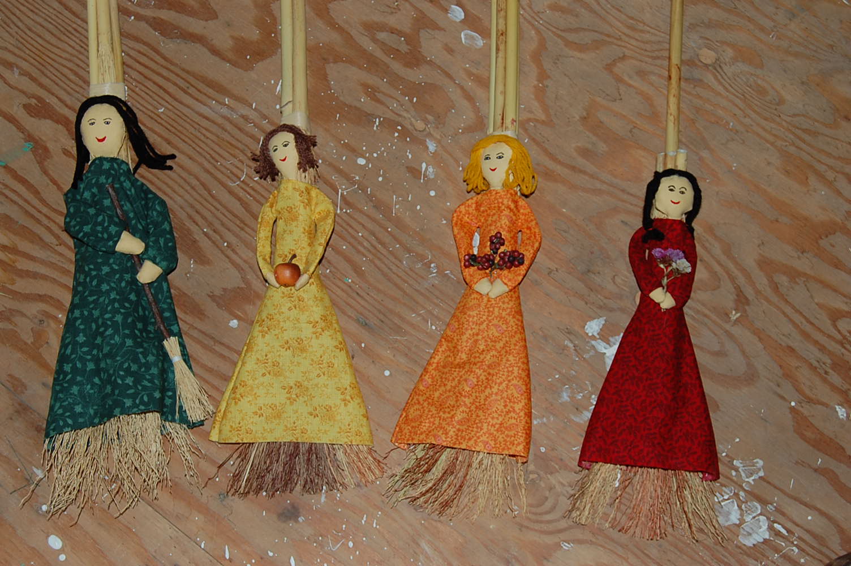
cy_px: 283
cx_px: 426
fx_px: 1240
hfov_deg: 37.9
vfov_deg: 25.7
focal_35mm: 52
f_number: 7.1
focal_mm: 35
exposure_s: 1/160
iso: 200
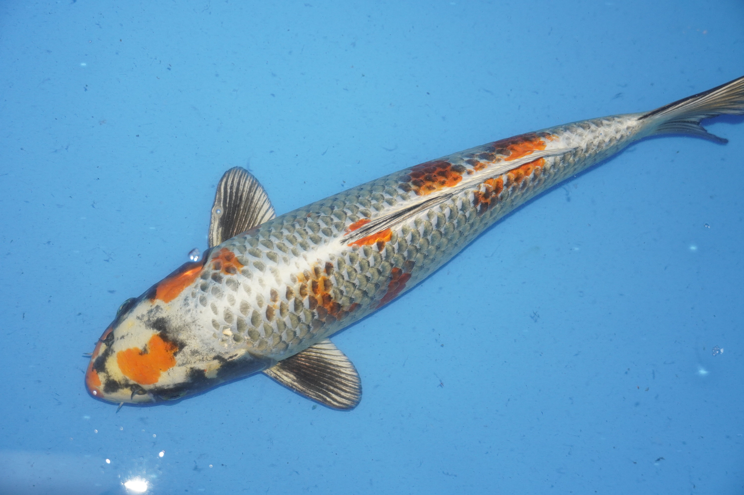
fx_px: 1146
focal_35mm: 56
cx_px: 372
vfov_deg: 24.4
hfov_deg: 36.0
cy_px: 248
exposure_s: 1/160
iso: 1000
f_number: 4.5
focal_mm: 37
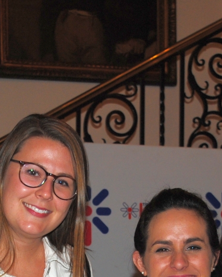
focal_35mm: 122
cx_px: 99
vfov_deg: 15.2
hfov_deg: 12.6
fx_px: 1001
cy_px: 331
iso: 200
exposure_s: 1/60
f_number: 4
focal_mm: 24
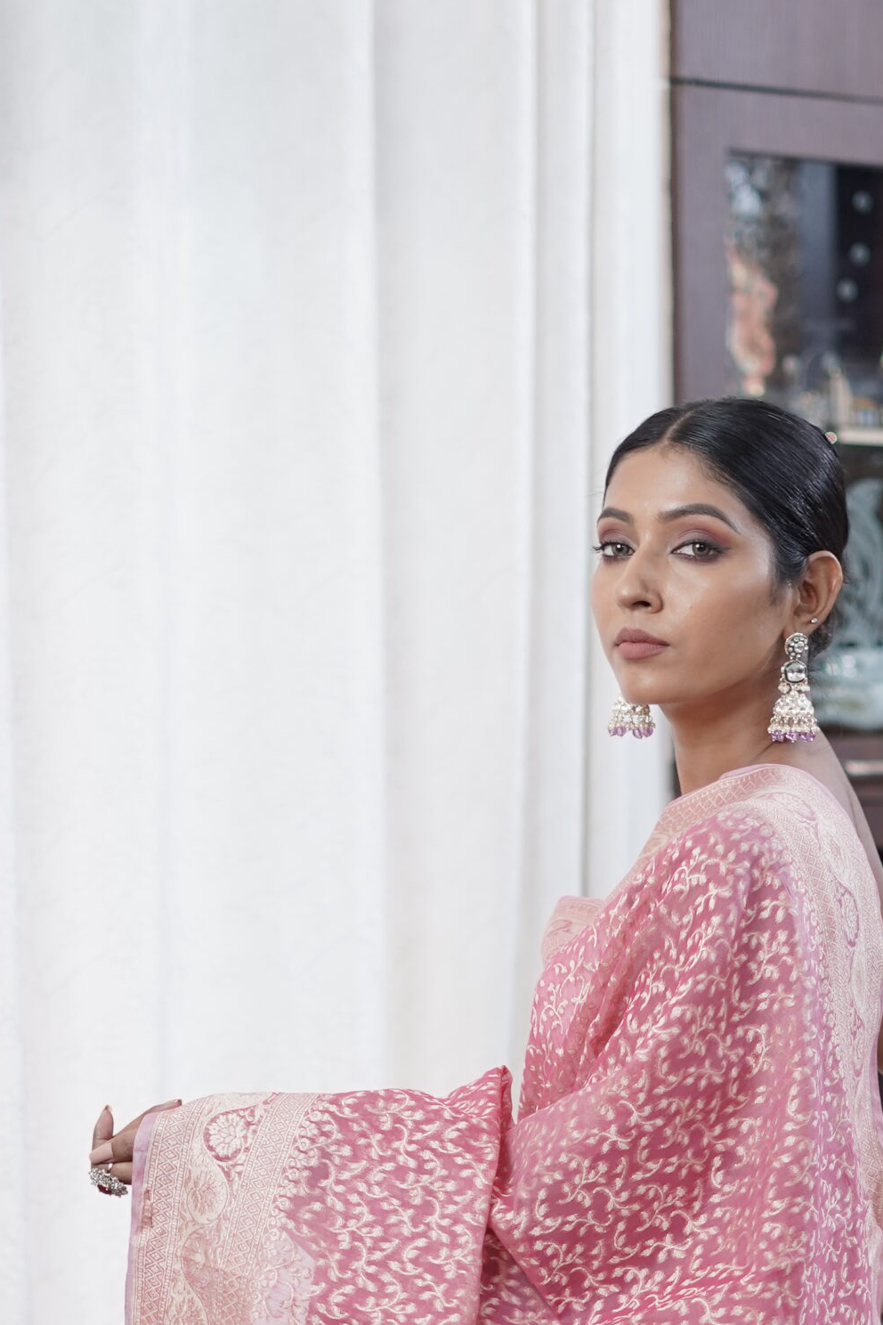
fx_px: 4746
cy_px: 1122
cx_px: 428
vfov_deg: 15.7
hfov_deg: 10.6
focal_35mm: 129
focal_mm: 50
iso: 250
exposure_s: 1/100
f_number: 2
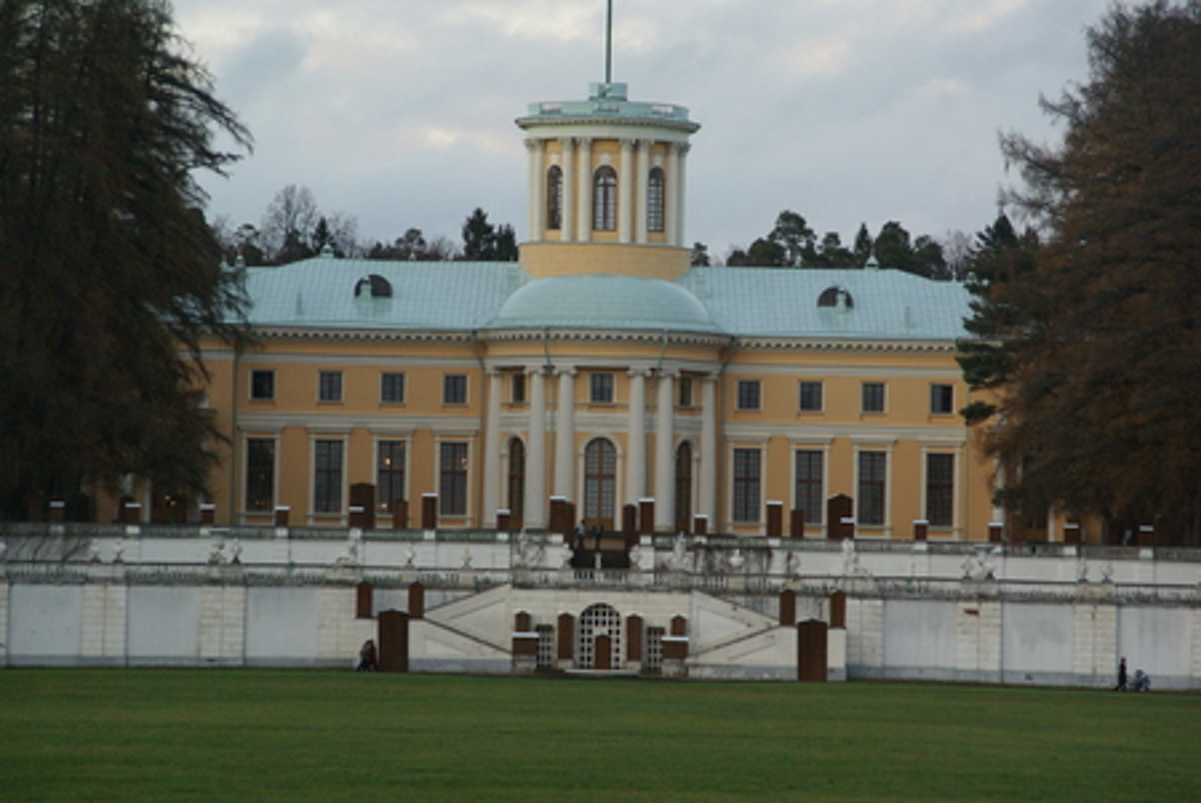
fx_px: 6512
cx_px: 600
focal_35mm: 195
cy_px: 402
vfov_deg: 7.1
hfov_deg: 10.5
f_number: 6.3
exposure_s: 1/200
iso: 400
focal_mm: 130
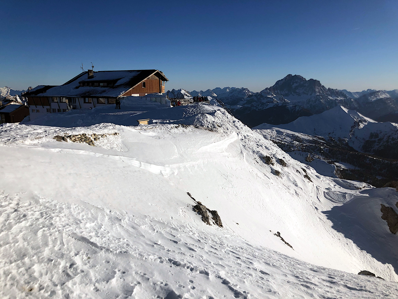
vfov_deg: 49.7
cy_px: 150
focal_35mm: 28
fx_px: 322
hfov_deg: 63.4
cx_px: 199
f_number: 1.8
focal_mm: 3.99
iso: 20
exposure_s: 1/4367
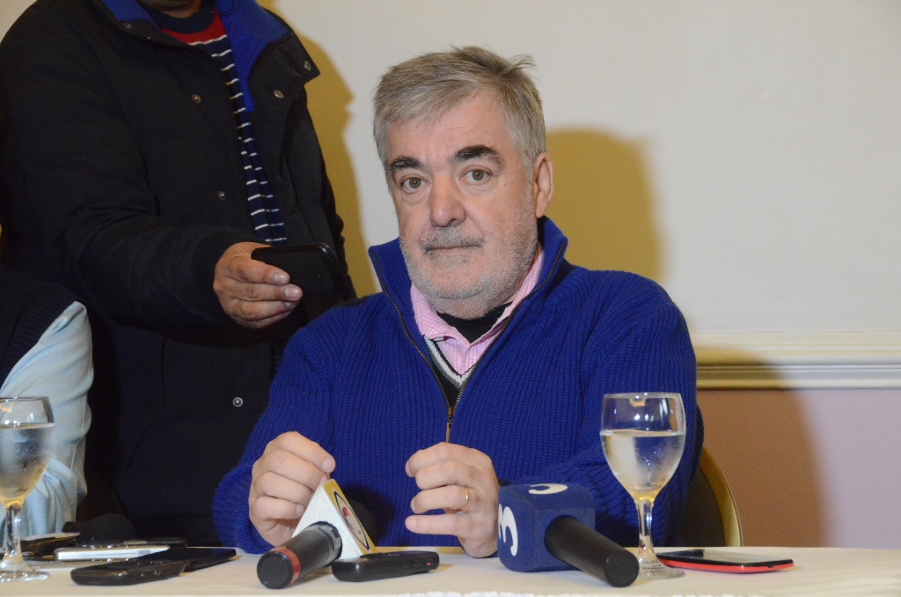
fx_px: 3371
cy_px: 298
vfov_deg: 10.1
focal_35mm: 135
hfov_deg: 15.2
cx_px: 450
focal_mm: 90
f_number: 9
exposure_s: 1/80
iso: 6400
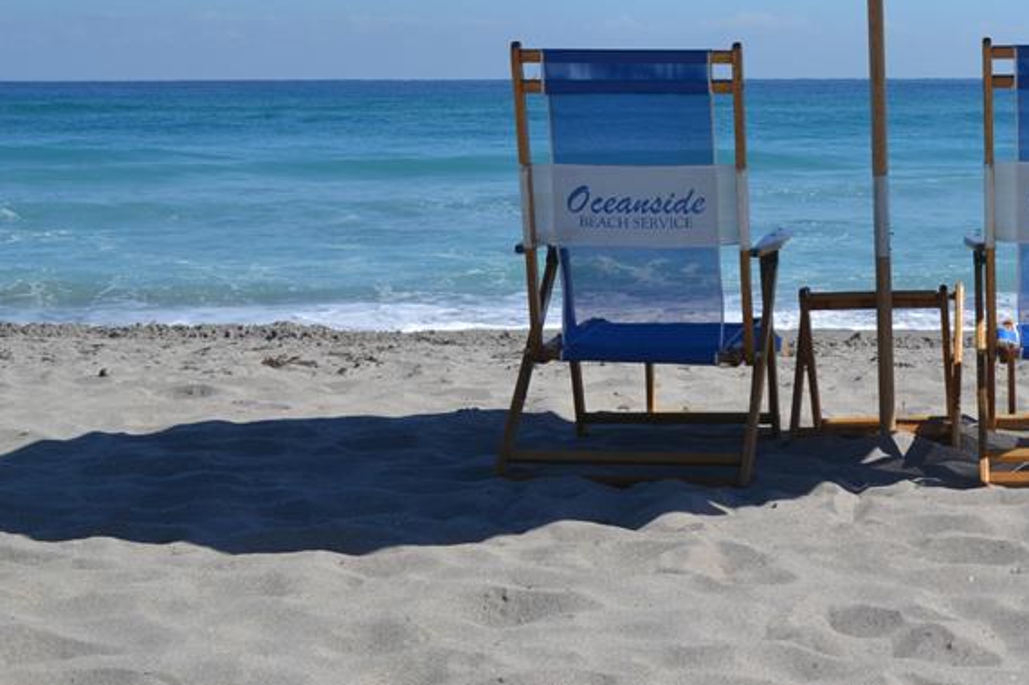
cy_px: 87
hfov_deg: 27.9
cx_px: 908
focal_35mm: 70
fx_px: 2000
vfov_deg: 19.1
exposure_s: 1/250
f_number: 8
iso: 100
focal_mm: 26
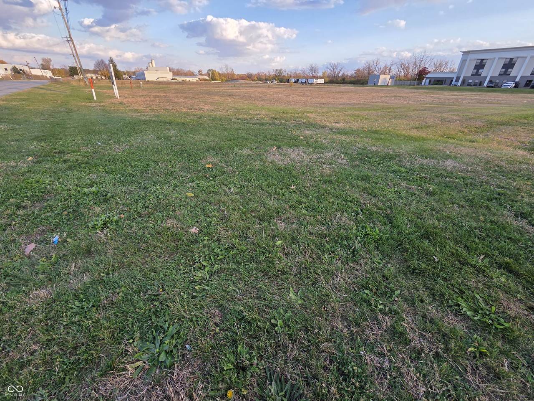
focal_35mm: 13
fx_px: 201
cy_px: 200
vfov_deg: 89.9
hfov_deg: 106.2
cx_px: 267
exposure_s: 1/285
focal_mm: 2.2
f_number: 2.2
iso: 50
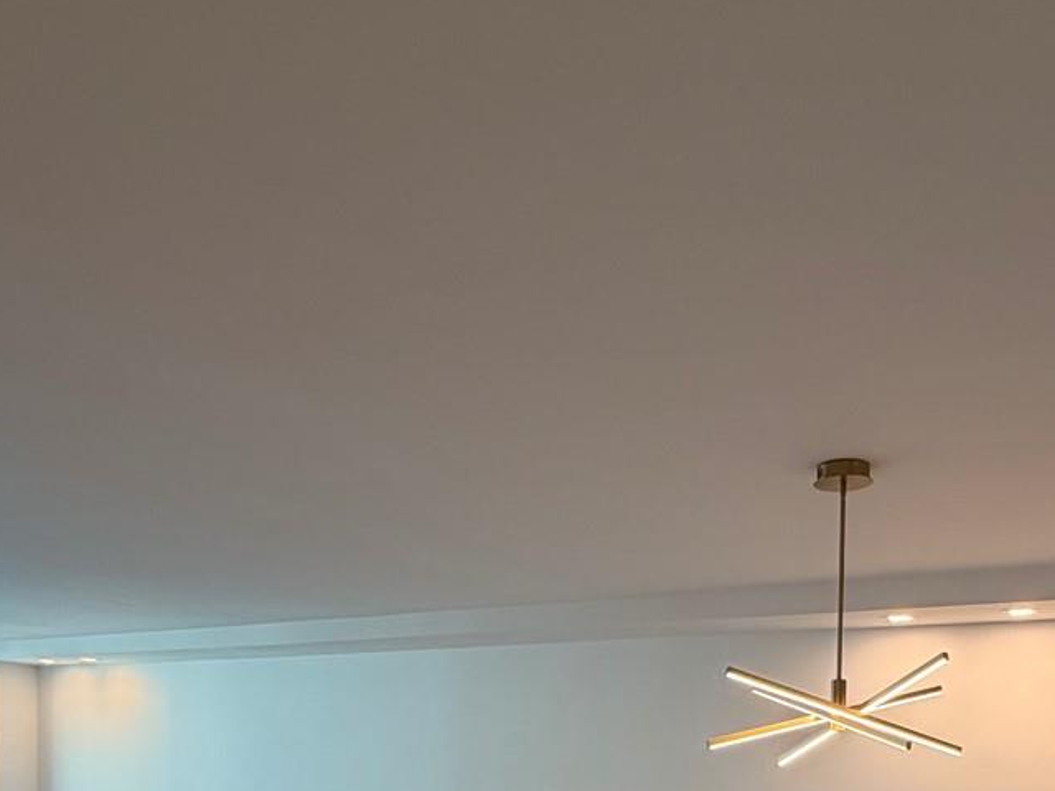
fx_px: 1067
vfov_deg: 35.4
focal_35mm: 35
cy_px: 850
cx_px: 597
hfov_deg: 52.5
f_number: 2.2
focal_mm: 2.22
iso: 160
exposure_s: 1/120
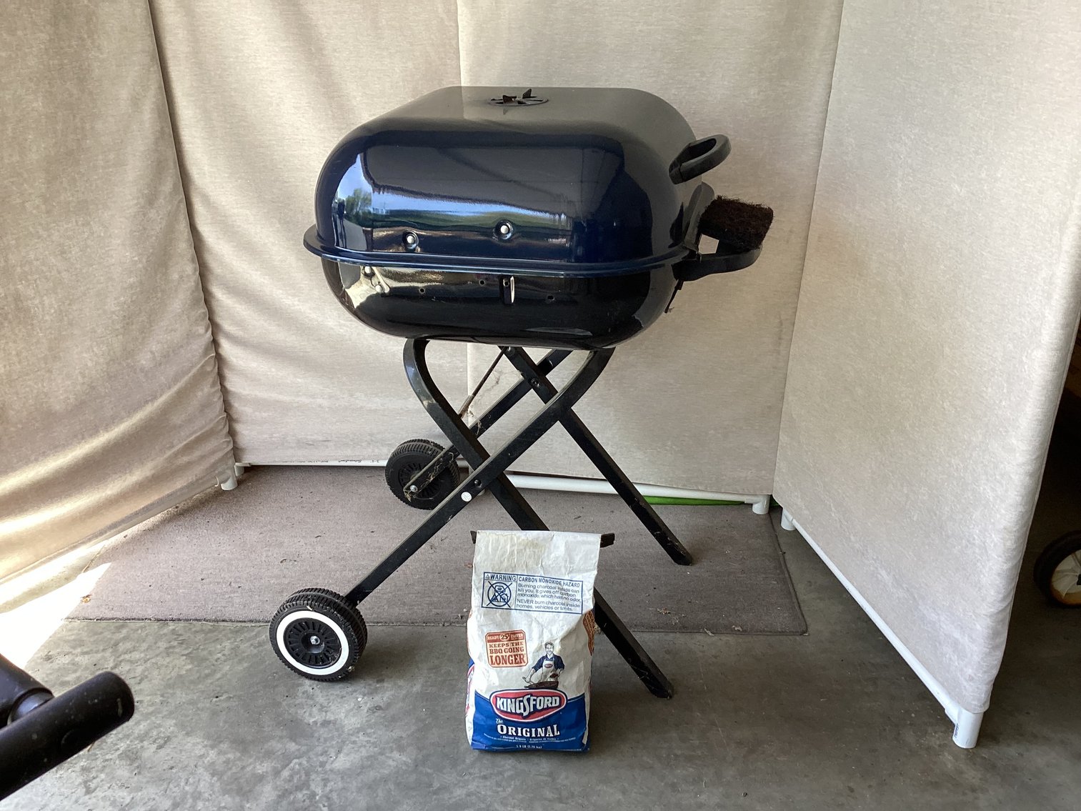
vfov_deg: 45.4
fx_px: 968
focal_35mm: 31
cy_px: 406
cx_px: 540
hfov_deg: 58.3
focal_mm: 3.3
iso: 50
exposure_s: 1/120
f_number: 2.4
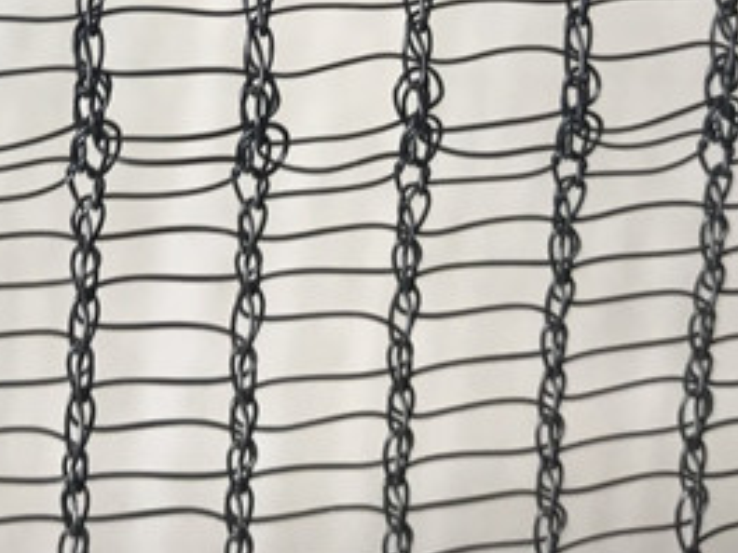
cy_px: -212
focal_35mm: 85
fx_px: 1812
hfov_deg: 22.5
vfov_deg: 16.2
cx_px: 92
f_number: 1.8
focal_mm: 3.99
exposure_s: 1/50
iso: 25
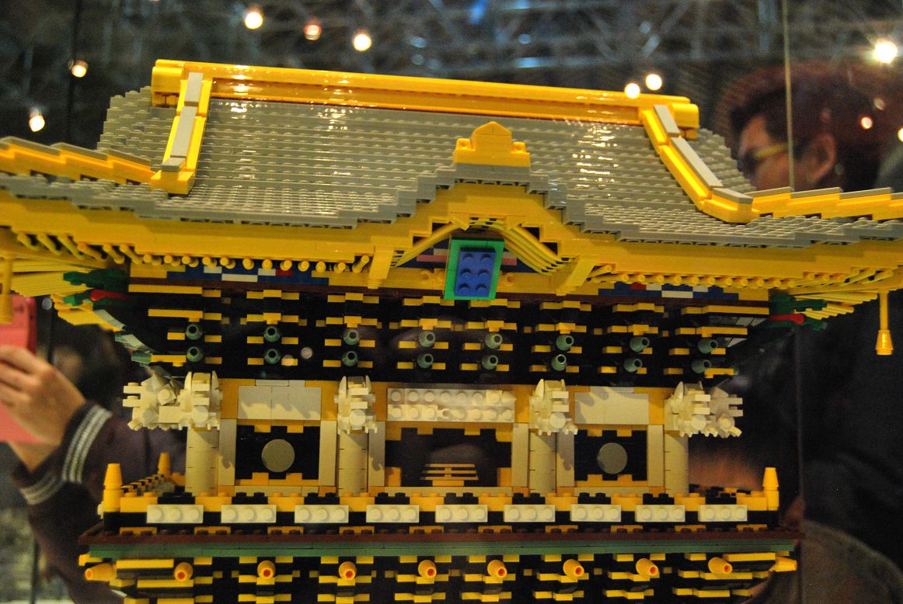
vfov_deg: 34.3
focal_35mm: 39
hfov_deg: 49.5
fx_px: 979
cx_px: 452
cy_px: 302
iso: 800
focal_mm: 26
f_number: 4.5
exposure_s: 1/25
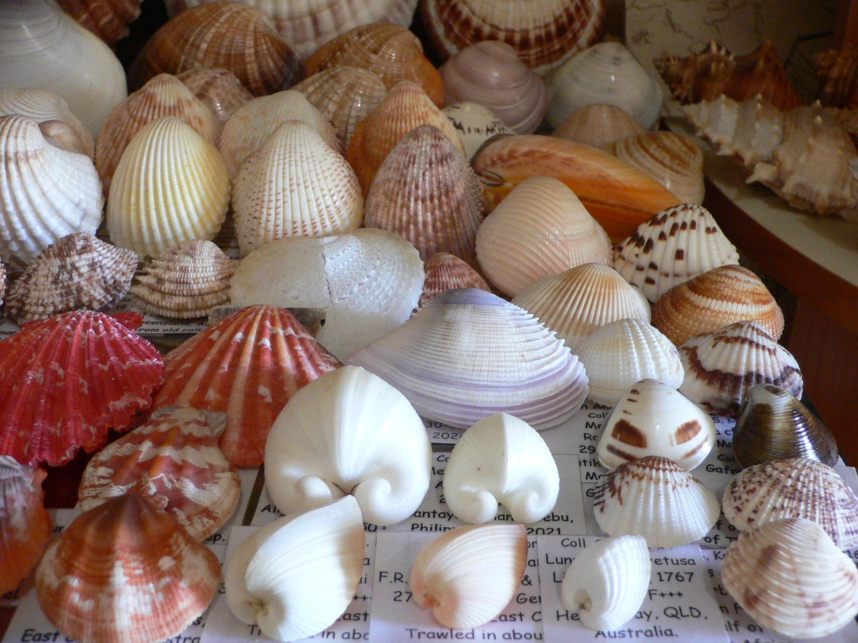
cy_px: 322
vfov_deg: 40.7
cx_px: 429
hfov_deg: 52.6
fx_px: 868
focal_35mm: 35
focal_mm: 4.6
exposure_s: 1/20
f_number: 2.8
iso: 200
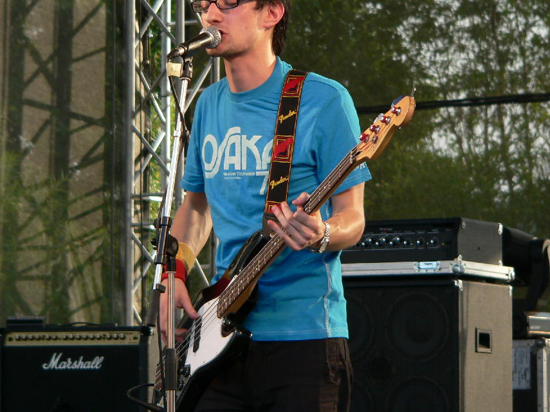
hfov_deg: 9.9
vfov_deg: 7.4
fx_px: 3177
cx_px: 280
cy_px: 186
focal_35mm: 200
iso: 100
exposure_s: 1/250
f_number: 2.8
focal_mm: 27.9
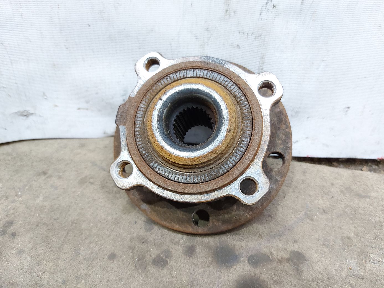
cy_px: 144
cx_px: 192
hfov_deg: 71.6
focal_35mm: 24
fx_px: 266
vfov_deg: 56.8
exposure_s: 1/33
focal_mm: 5.23
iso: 250
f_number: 1.8
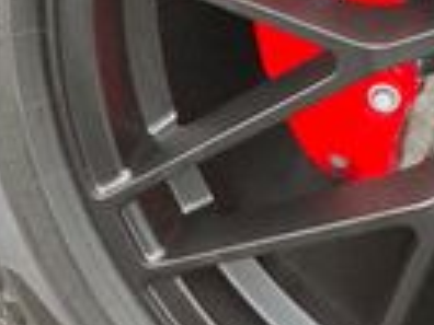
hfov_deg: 13.8
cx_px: 595
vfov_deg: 10.7
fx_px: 1705
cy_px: -72
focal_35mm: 136
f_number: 1.8
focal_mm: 3.99
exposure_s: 1/113
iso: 80
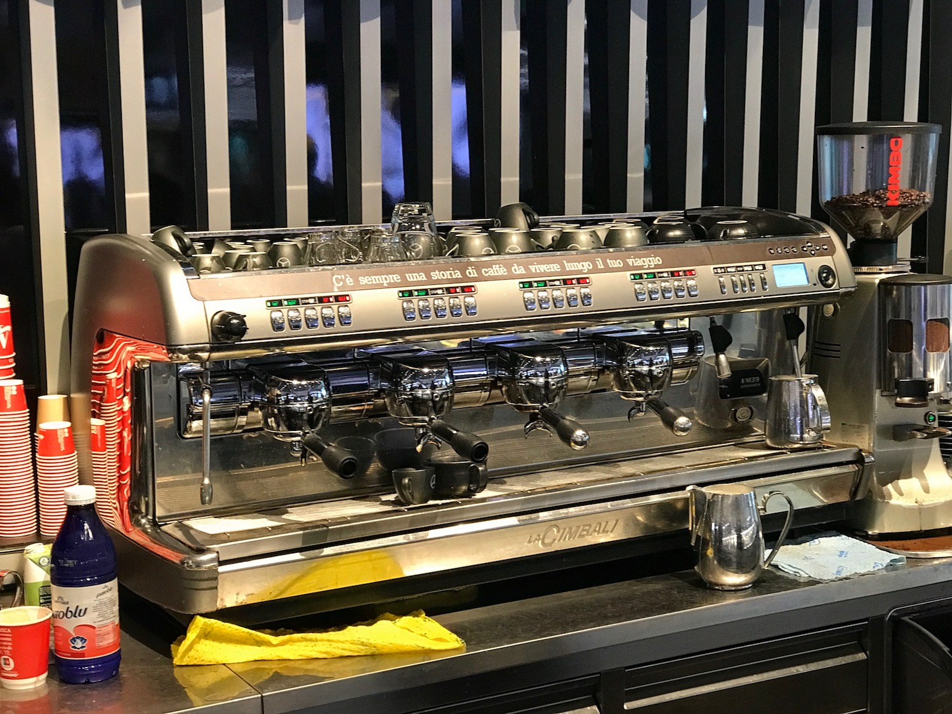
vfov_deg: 25.7
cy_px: 357
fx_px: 1568
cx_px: 476
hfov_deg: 33.8
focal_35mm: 57
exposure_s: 1/50
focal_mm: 6.6
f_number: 2.8
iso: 320
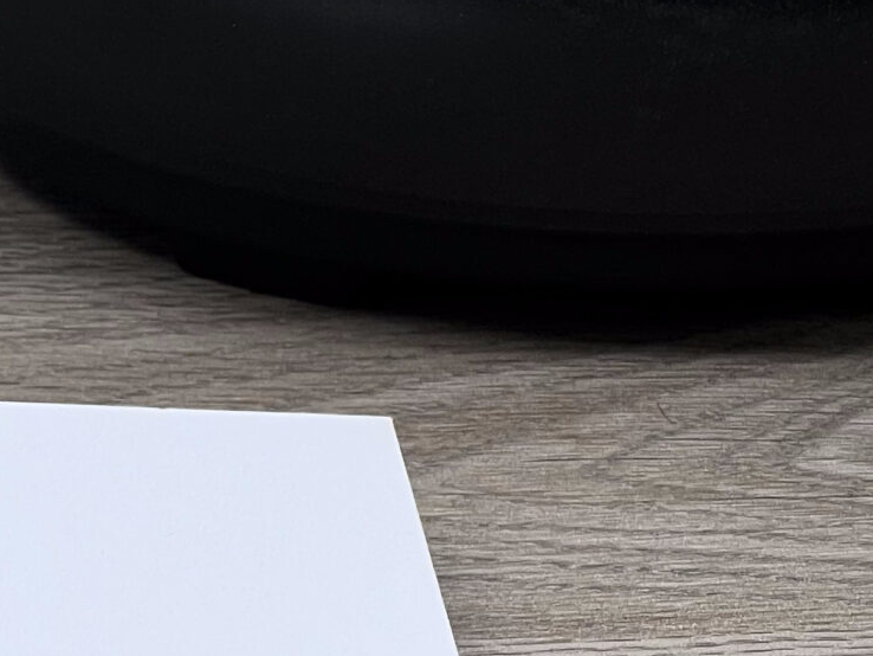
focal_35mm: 267
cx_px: -638
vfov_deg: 5.5
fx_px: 6736
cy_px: 832
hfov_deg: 7.2
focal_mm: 9
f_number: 2.8
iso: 40
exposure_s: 1/99
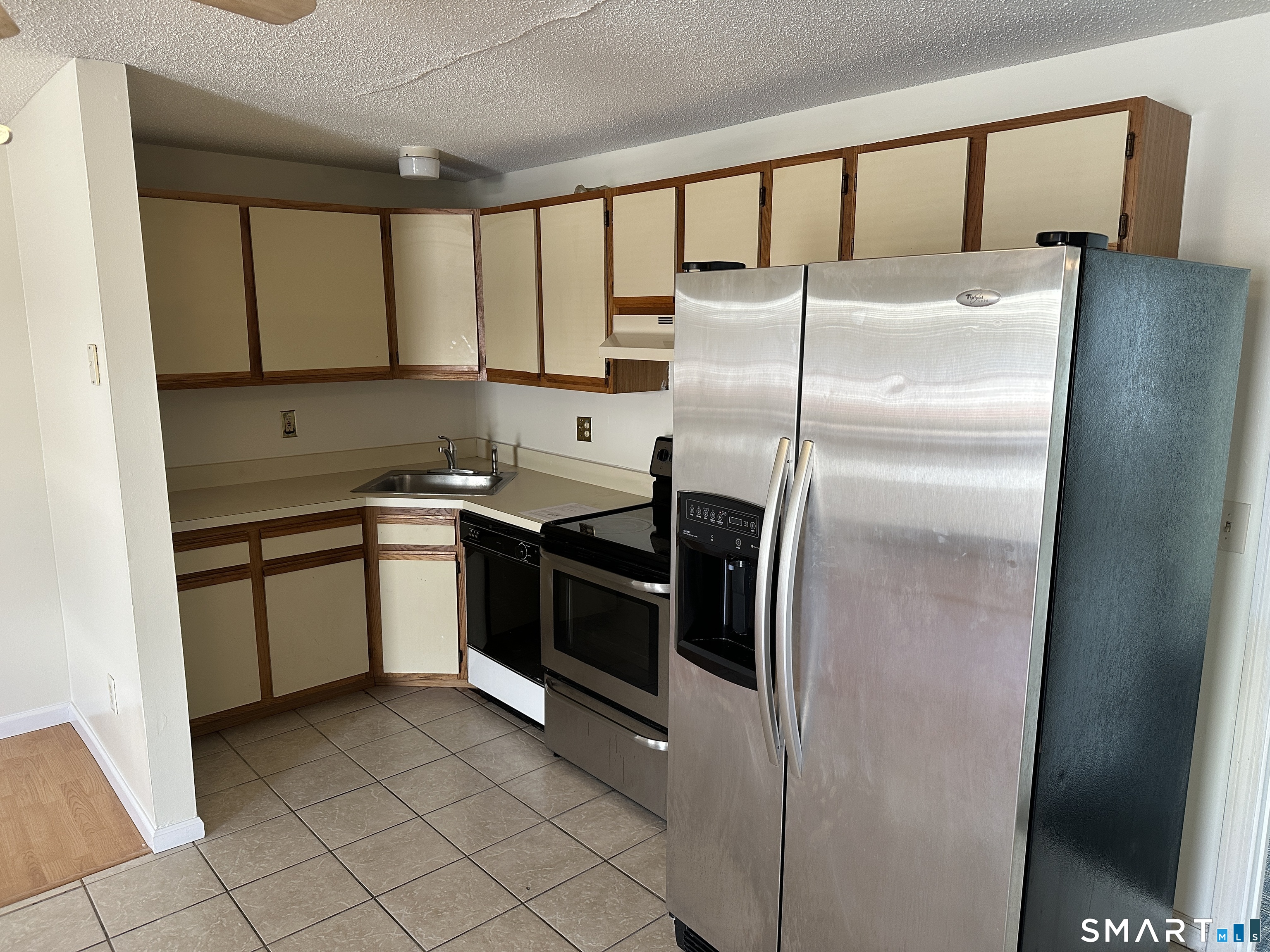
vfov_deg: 56.8
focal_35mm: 24
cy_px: 476
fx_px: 881
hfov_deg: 71.6
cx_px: 635
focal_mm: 6.86
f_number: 1.78
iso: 200
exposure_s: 1/121
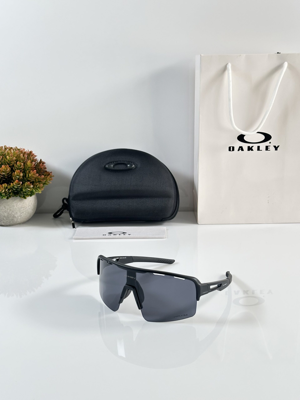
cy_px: 200
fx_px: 555
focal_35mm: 48
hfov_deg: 30.3
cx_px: 150
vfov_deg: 39.7
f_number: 1.78
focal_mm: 6.86
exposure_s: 1/100
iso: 64
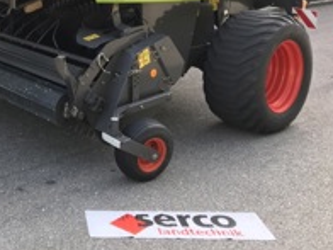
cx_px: 22
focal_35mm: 57
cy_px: 0
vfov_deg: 24.5
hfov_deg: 31.9
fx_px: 548
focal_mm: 3.99
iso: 20
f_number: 1.8
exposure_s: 1/235
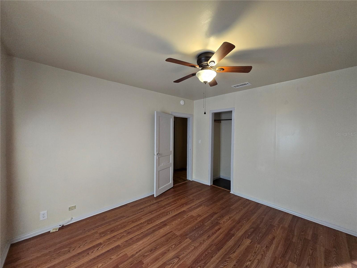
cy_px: 134
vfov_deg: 89.9
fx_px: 134
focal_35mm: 13
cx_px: 178
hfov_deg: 106.2
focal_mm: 1.7
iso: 250
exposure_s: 1/60
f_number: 2.2
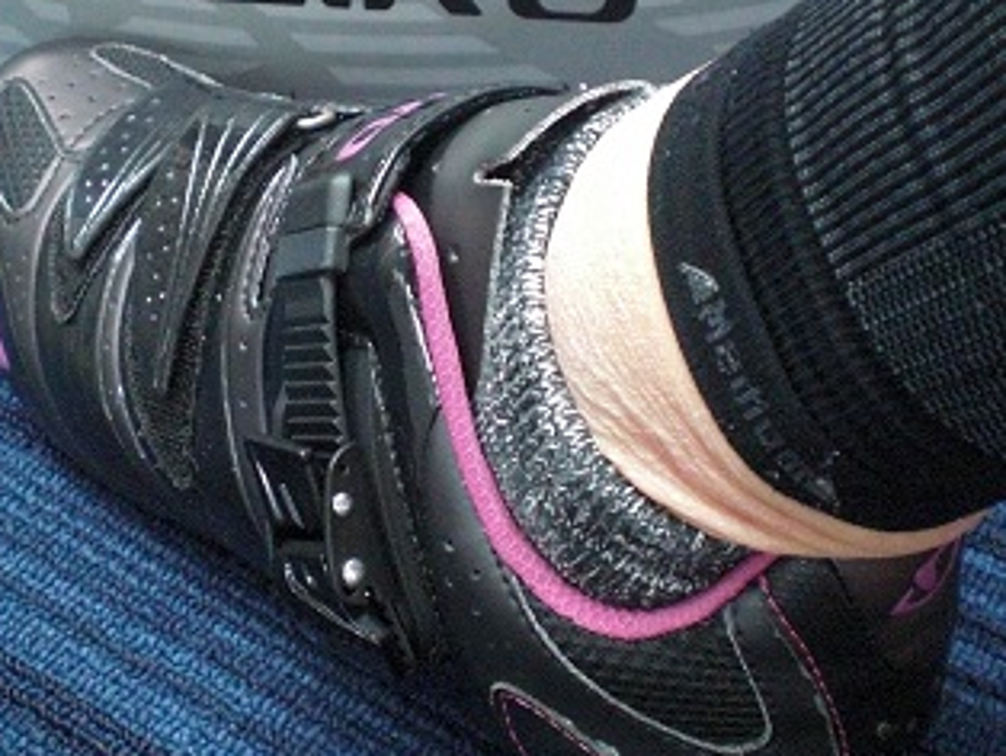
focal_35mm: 58
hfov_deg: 33.0
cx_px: 362
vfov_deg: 25.3
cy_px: 362
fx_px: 1687
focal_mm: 6.3
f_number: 3.1
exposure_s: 1/60
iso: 800
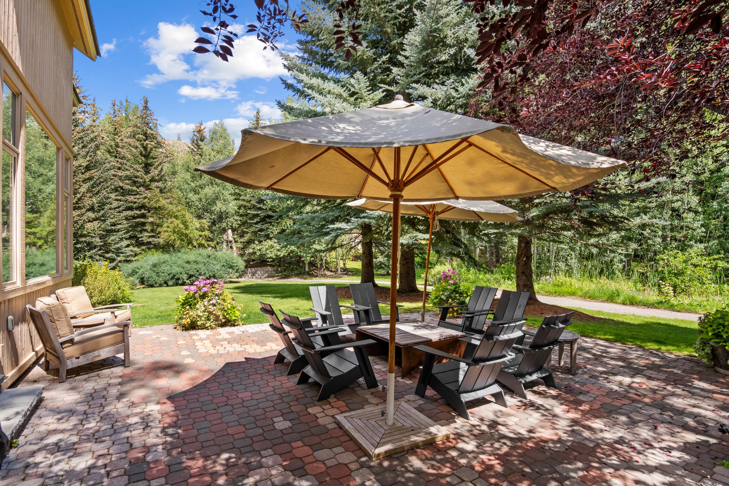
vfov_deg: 72.1
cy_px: 243
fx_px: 334
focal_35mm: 16
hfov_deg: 95.0
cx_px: 364
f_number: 9
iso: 250
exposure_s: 1/100
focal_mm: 11
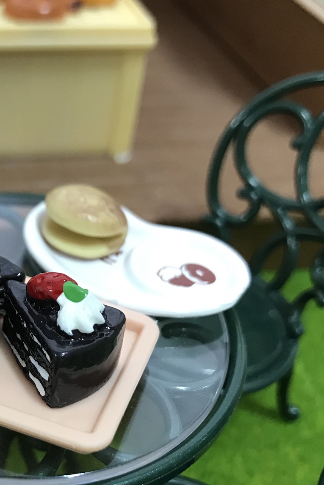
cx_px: 9
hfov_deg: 24.9
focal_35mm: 52
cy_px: 340
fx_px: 702
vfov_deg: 37.6
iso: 50
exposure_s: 1/17
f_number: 1.8
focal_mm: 3.99
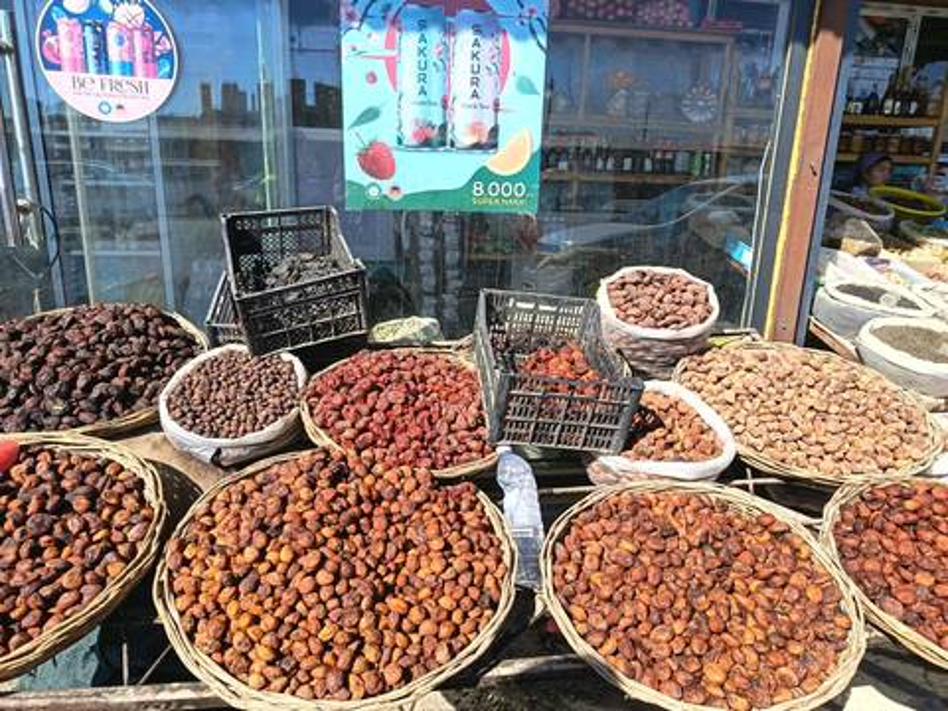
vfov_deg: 56.8
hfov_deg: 71.6
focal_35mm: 24
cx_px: 474
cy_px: 356
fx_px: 657
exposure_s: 1/601
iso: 100
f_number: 1.75
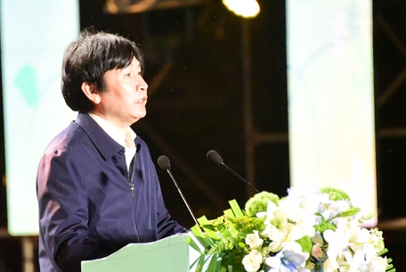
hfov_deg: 3.9
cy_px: 136
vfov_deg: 2.6
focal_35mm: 526
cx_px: 161
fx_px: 5938
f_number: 5.6
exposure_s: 1/1000
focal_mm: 300
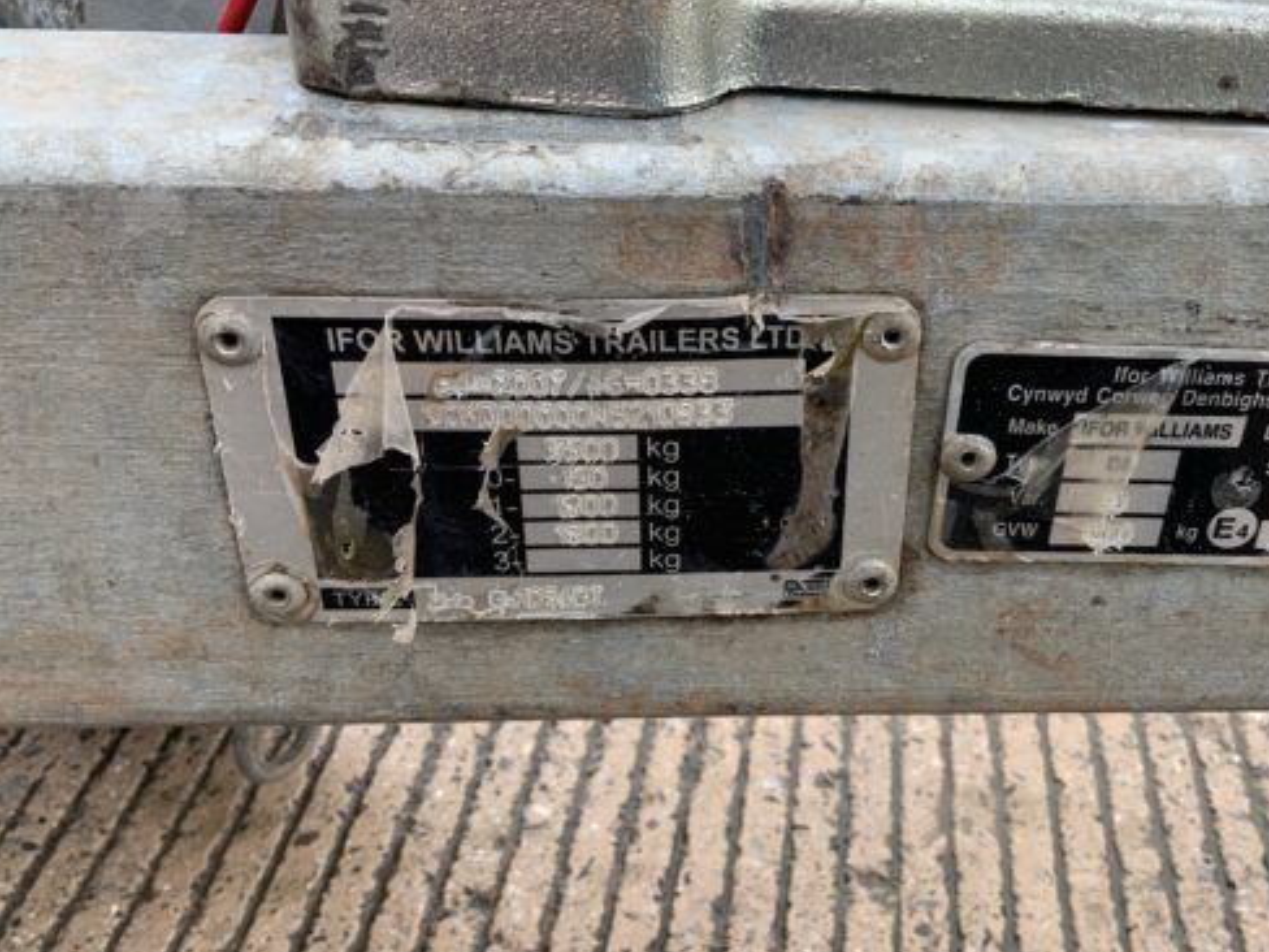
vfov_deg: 37.5
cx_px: 788
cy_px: 369
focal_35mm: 38
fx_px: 1393
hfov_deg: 48.5
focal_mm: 3
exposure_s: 1/122
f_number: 1.8
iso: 20
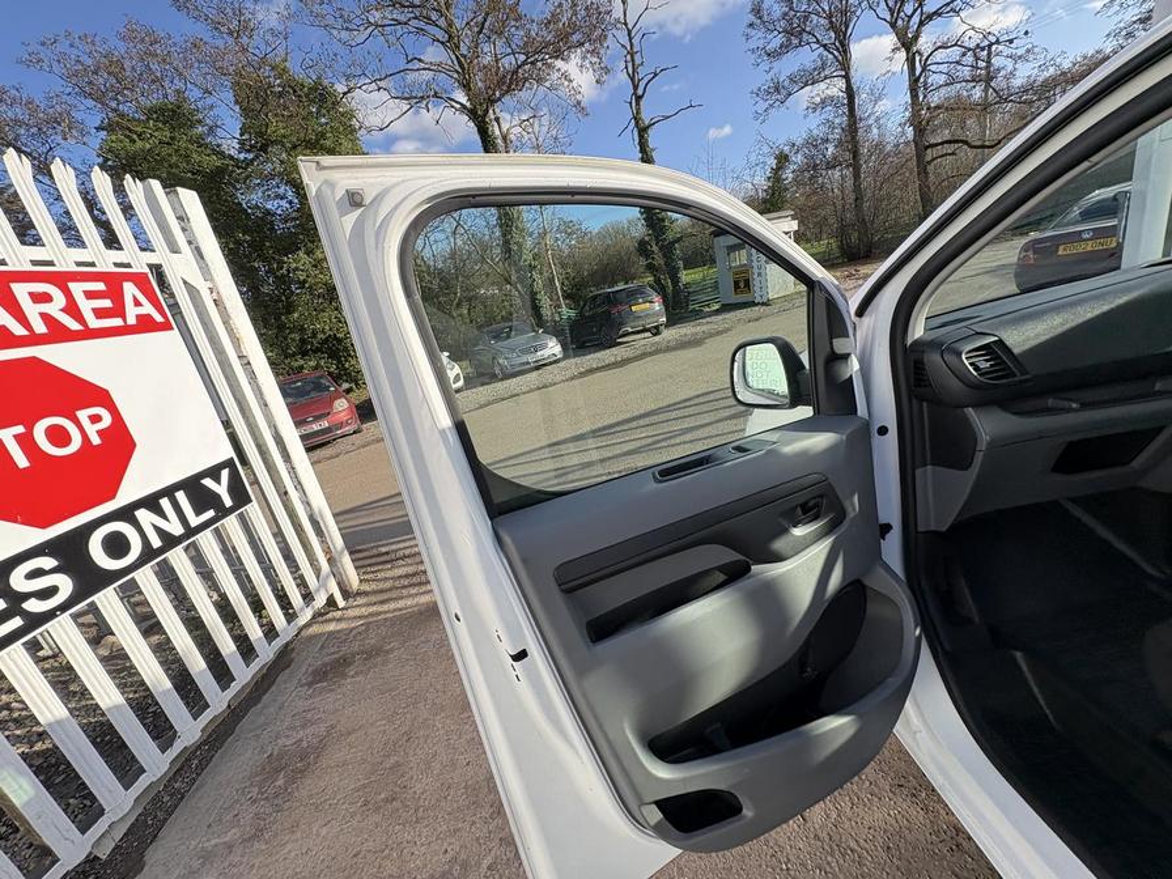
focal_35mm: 14
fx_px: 474
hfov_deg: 102.1
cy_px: 440
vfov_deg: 85.7
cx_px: 586
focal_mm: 2.22
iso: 50
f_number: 2.2
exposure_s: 1/414
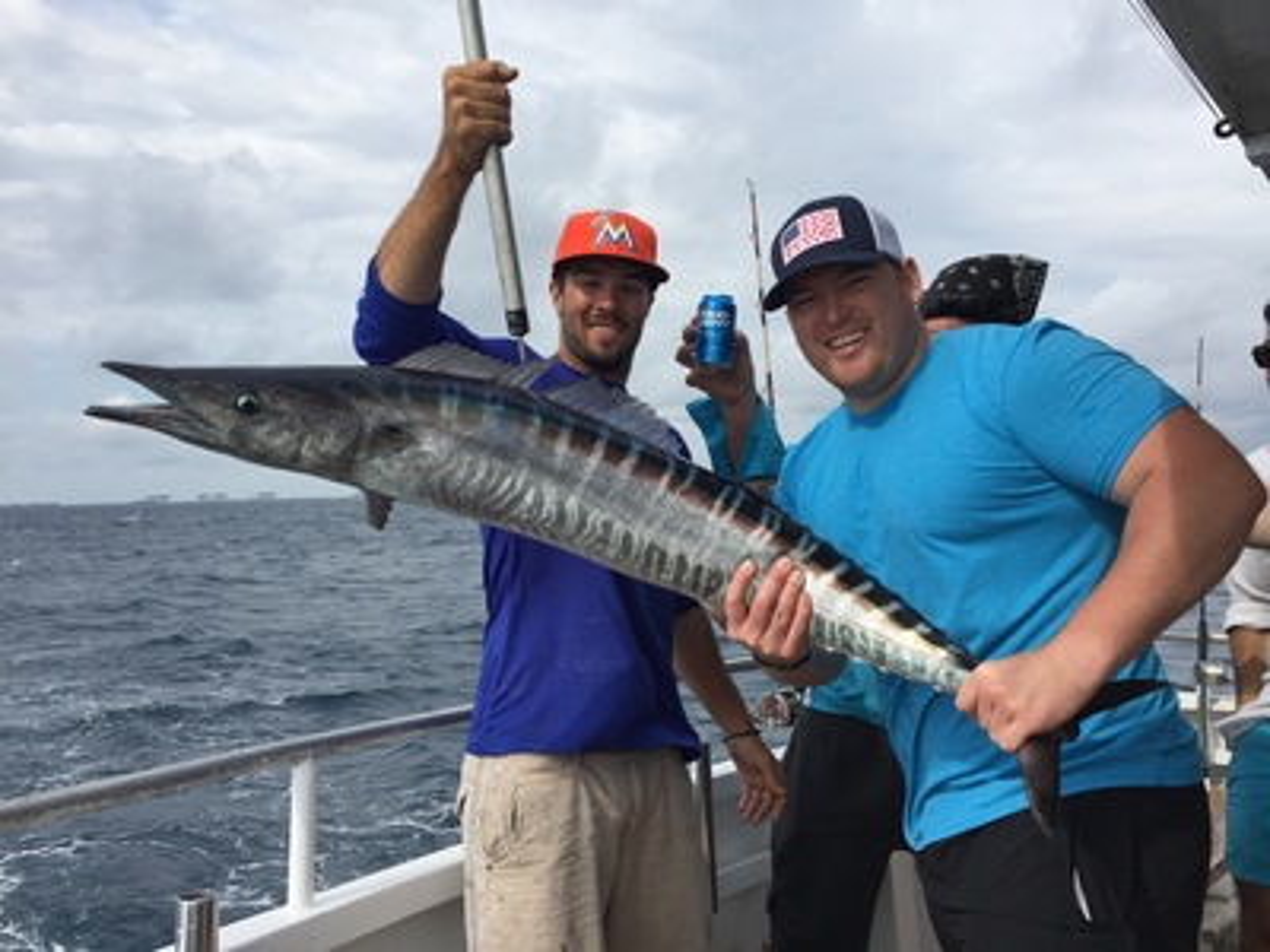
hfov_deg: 61.7
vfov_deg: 48.2
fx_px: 1064
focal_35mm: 29
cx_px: 635
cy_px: 476
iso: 32
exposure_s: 1/1883
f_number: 2.2
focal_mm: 4.15
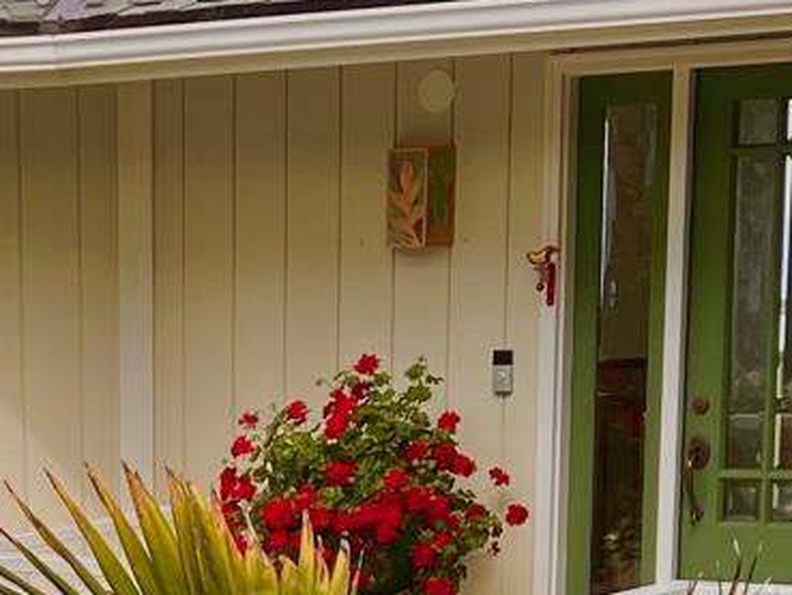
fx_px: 3250
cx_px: -189
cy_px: 1222
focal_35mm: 142
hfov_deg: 13.5
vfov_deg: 9.7
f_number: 1.5
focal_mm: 5.7
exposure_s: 1/1361
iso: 50
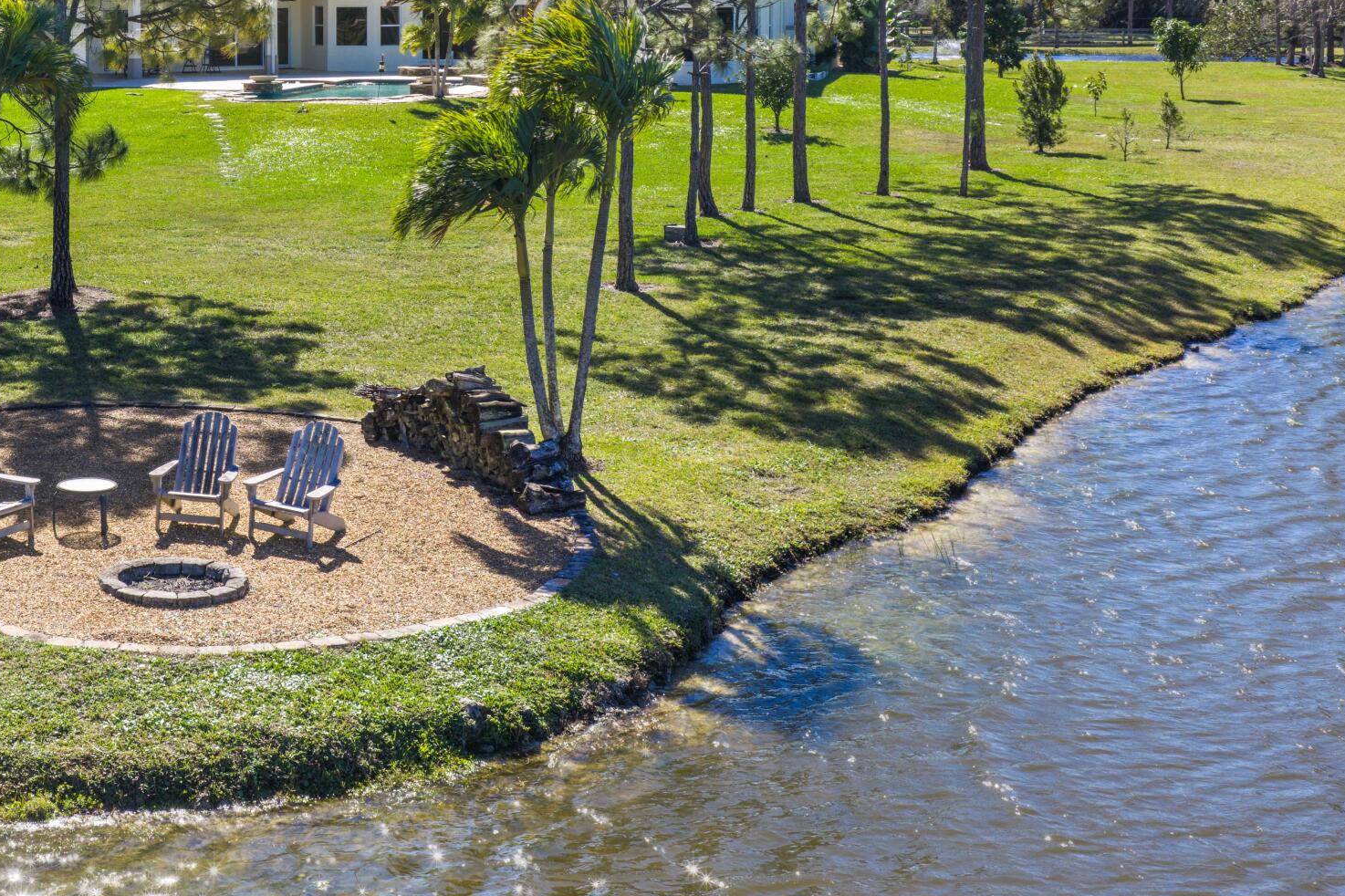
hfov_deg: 33.6
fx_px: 2129
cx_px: 194
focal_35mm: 57
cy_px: 122
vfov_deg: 23.3
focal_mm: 14.45
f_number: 5
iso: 100
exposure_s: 1/160
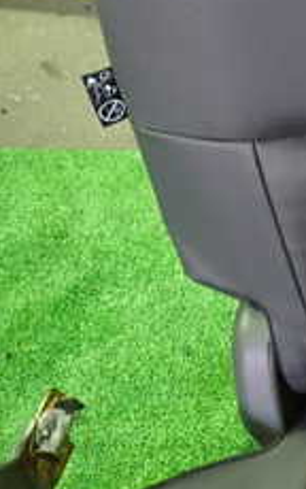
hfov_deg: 15.8
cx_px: 567
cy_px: 106
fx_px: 920
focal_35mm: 69
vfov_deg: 29.2
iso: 800
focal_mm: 4.5
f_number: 2
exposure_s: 1/25
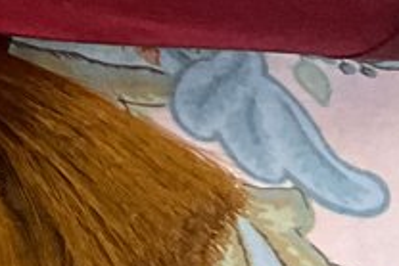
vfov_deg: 5.9
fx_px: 2429
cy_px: -460
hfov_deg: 8.4
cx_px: -659
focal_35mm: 219
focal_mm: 3
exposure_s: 1/50
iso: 100
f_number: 1.8
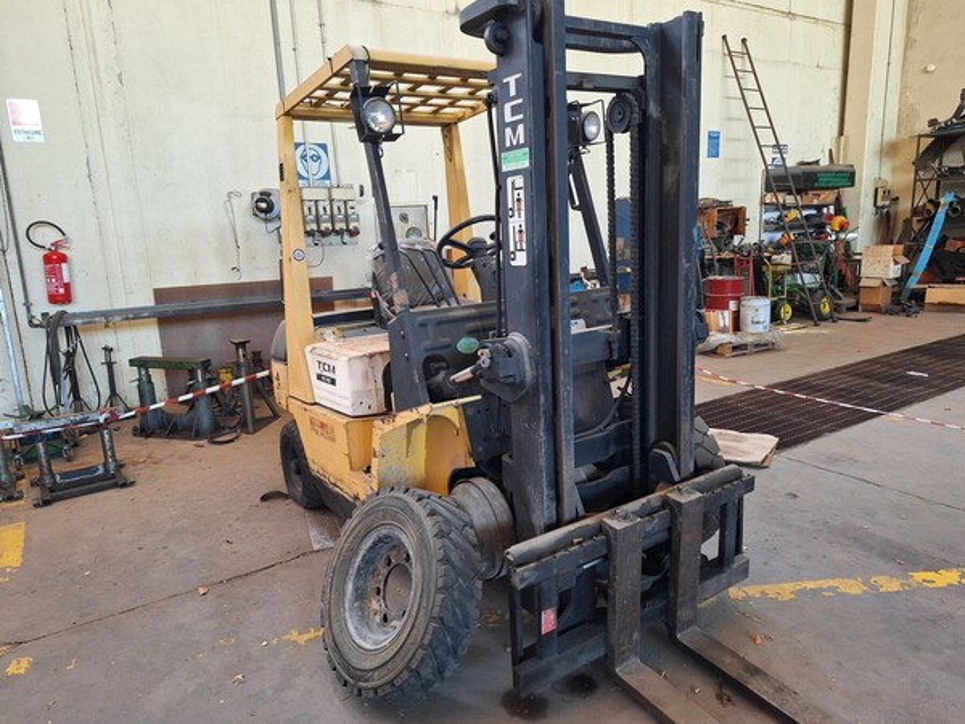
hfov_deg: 73.9
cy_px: 362
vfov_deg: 58.9
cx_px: 482
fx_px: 641
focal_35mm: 23
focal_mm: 5.54
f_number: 1.8
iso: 250
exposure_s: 1/33
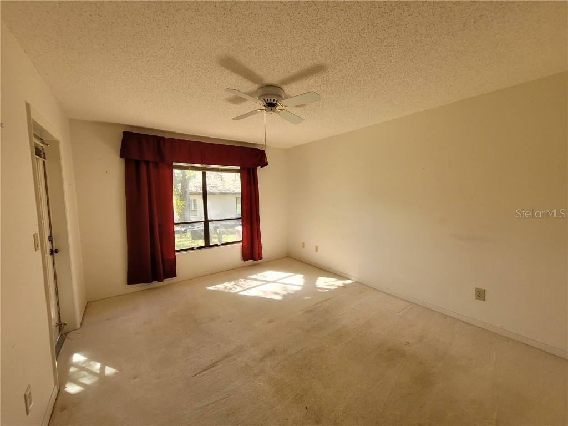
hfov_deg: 106.2
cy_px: 213
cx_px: 284
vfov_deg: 89.9
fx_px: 213
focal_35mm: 13
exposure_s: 1/60
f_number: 2.2
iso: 160
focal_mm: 1.74
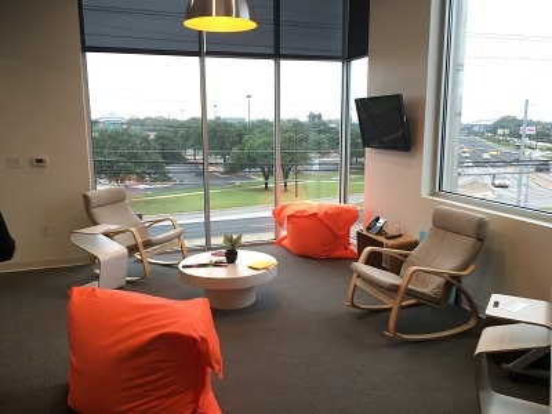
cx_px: 276
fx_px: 462
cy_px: 207
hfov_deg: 61.7
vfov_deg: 48.2
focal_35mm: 29
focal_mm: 4.15
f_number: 2.2
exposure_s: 1/30
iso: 32
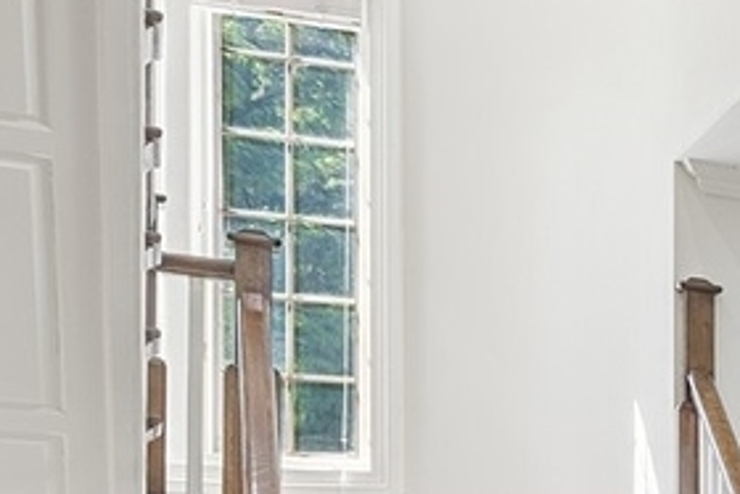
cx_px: 1615
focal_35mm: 81
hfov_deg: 16.4
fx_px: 1666
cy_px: 713
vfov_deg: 15.7
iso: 200
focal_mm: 14
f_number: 9.5
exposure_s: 1/15
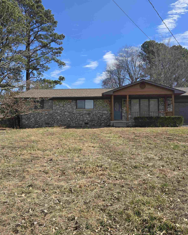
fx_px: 209
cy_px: 118
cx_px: 94
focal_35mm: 30
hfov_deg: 48.5
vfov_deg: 58.8
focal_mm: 6.3
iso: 12
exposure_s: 1/671
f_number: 1.7
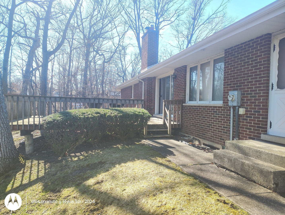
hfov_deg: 71.5
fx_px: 198
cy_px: 108
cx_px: 142
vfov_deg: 56.9
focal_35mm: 24
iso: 100
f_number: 1.8
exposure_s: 1/347
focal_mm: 5.56
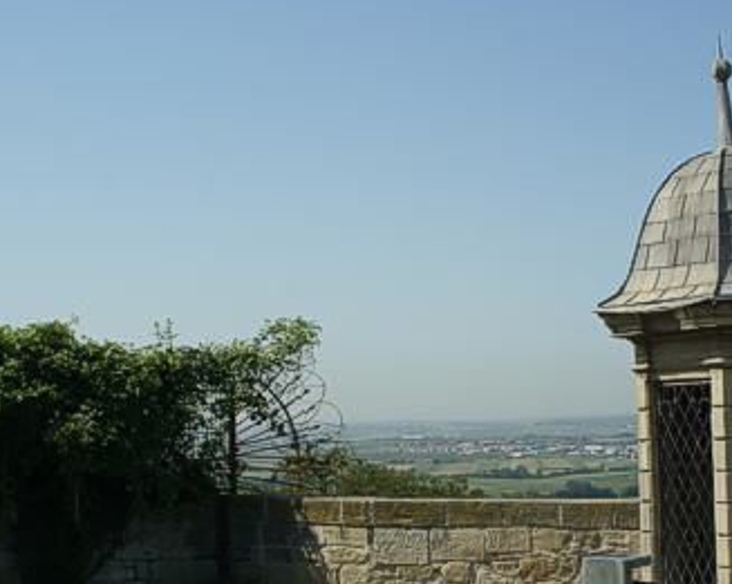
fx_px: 1255
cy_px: 335
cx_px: 484
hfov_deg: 32.3
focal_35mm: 58
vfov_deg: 26.2
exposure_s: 1/320
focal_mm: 28
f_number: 10
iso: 100
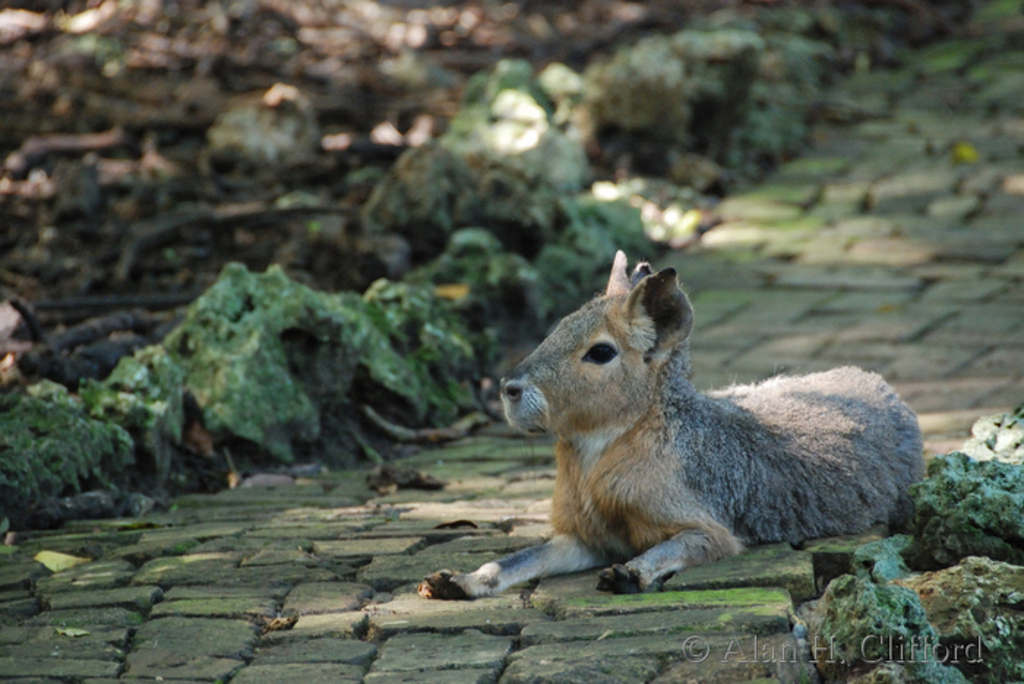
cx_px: 512
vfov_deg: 4.6
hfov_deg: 6.9
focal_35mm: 300
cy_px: 342
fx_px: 8540
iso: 1600
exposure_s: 1/30
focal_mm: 200
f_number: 5.6
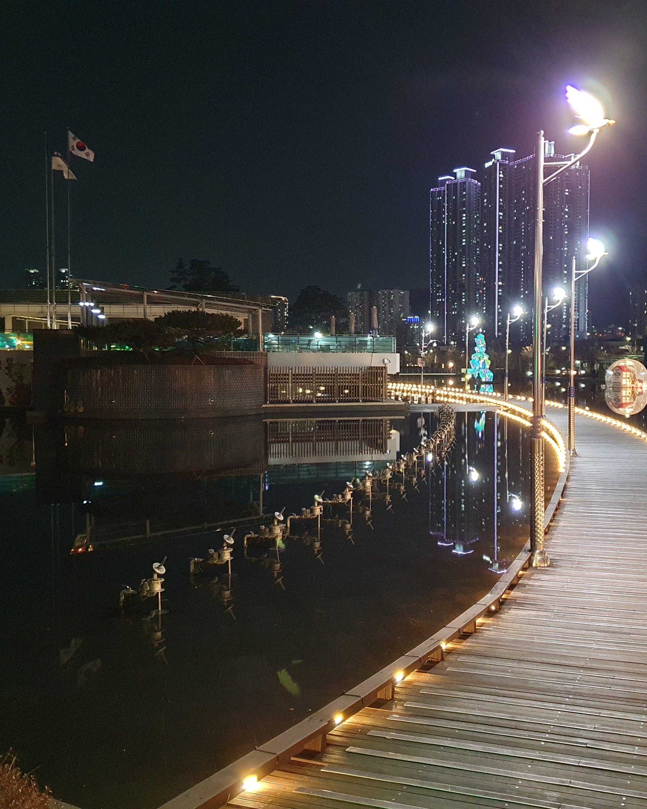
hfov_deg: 42.6
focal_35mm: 34
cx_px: 445
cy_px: 403
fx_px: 814
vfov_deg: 52.8
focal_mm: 4.32
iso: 640
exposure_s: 1/40
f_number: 1.5
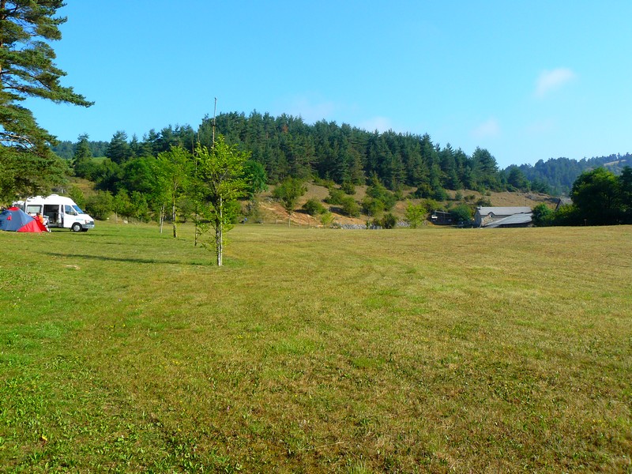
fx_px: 657
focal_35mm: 36
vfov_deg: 39.7
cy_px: 237
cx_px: 316
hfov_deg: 51.4
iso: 100
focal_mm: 6
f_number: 5.6
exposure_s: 1/250
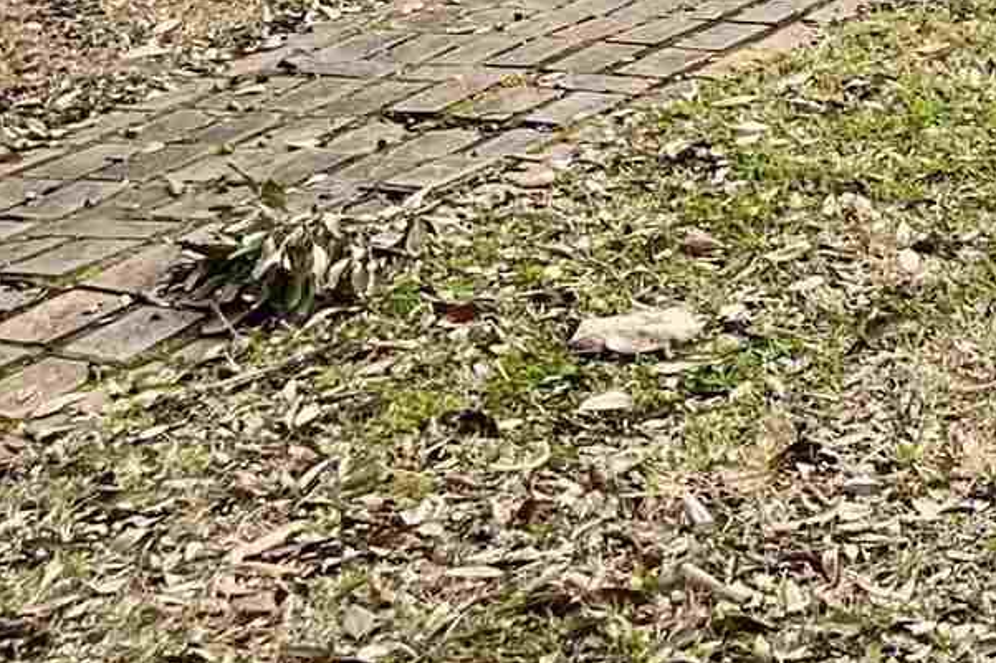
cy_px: -825
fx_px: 3817
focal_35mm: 138
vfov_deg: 9.1
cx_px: 1797
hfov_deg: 13.4
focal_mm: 5.1
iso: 50
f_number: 1.6
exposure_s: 1/340
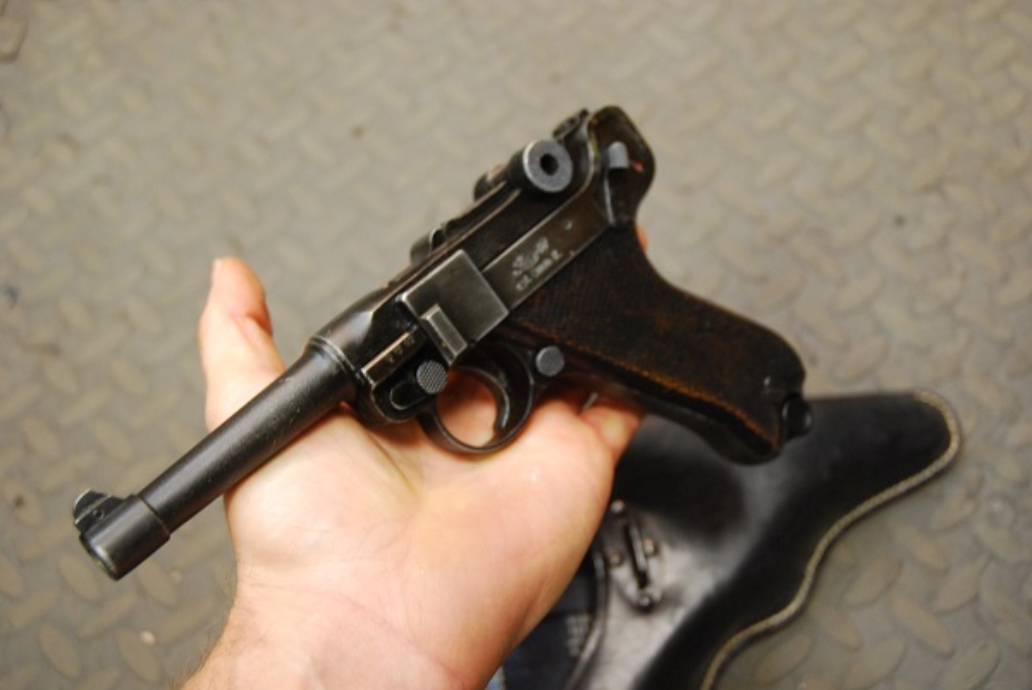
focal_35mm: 40
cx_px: 516
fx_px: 1162
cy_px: 345
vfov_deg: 33.1
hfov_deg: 47.9
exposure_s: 1/30
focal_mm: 27
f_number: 3.8
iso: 900
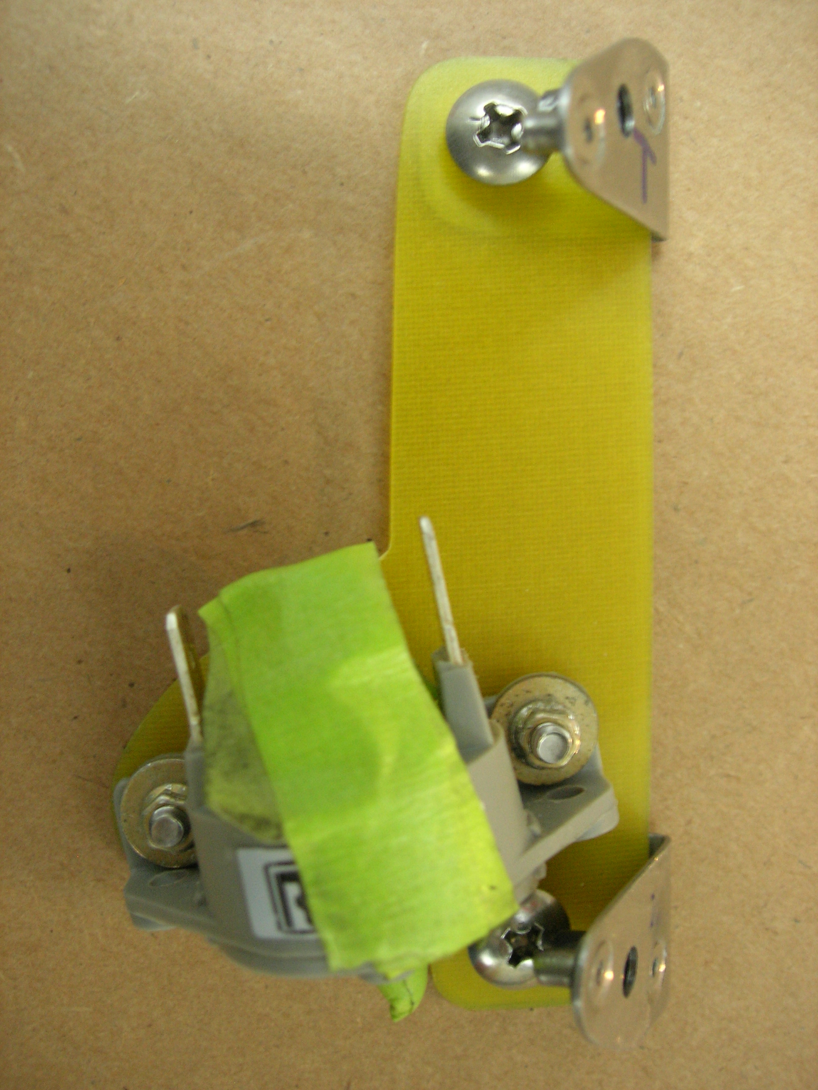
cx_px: 409
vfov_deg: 49.0
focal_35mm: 38
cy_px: 545
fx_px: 1197
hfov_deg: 37.7
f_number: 2.8
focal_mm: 7.8
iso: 124
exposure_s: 1/3.6
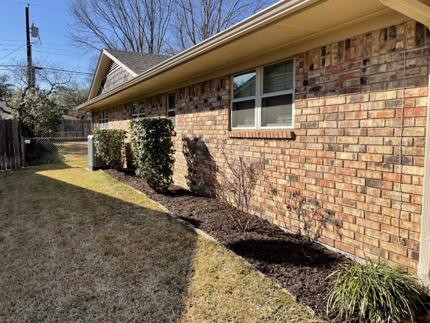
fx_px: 335
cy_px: 160
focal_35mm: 27
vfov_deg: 51.4
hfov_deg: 65.3
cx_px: 215
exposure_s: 1/2174
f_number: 1.6
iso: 32
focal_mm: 4.2
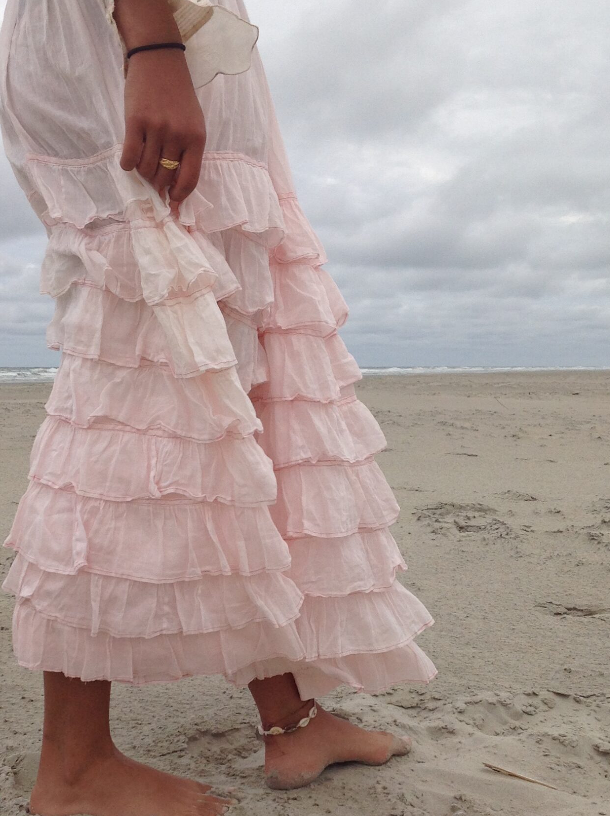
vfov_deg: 35.5
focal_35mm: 54
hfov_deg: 26.9
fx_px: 1272
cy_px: 494
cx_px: 257
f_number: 2.4
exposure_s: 1/3030
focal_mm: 4.28
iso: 50
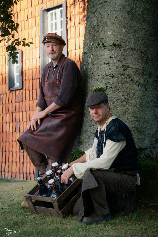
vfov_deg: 22.6
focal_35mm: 90
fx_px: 592
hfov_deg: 15.2
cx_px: 79
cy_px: 118
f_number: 4.5
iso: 400
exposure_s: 1/200
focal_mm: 60
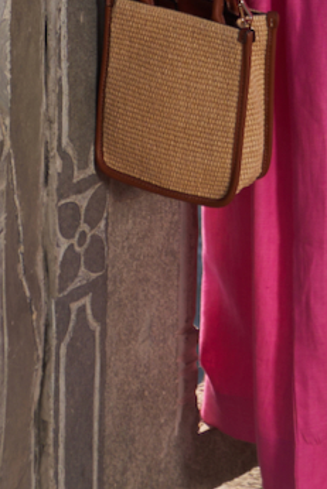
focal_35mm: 152
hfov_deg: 9.0
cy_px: -276
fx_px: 2069
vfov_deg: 12.7
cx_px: 348
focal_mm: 26
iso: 50
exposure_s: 1/2500
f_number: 2.8
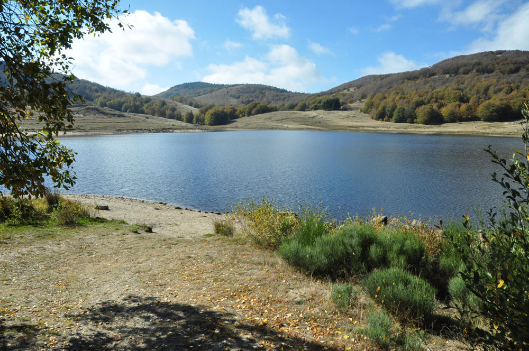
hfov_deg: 73.8
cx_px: 264
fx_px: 352
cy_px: 176
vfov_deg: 53.0
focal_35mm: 24
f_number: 18
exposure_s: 1/160
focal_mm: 16
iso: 400
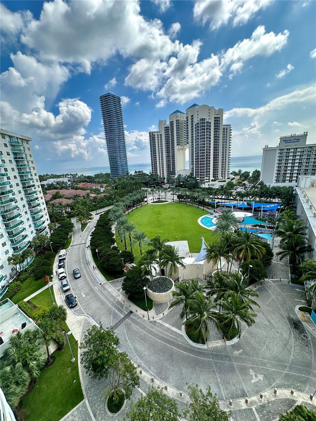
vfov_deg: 102.1
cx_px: 158
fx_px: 170
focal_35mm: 14
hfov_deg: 85.7
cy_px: 210
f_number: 2.2
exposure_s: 1/997
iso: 50
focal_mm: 2.22
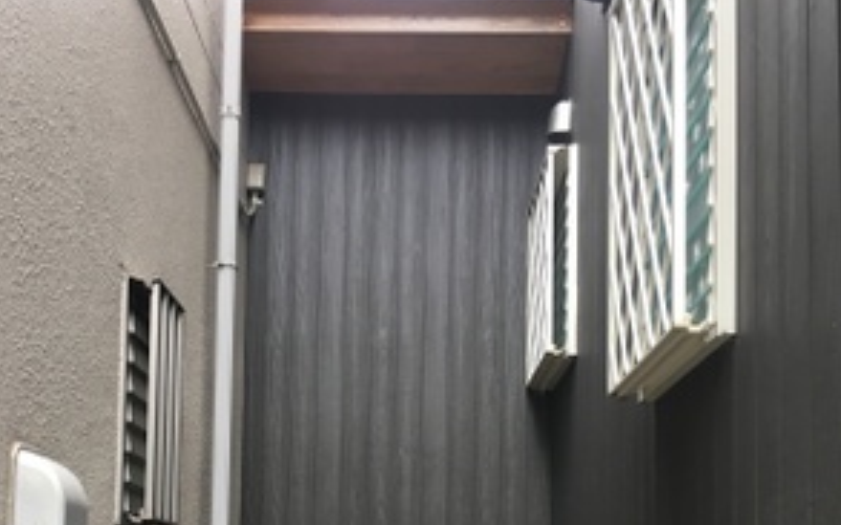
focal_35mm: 42
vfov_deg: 28.5
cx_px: 413
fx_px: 962
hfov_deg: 47.2
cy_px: 536
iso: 25
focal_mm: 4.15
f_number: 2.2
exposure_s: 1/30
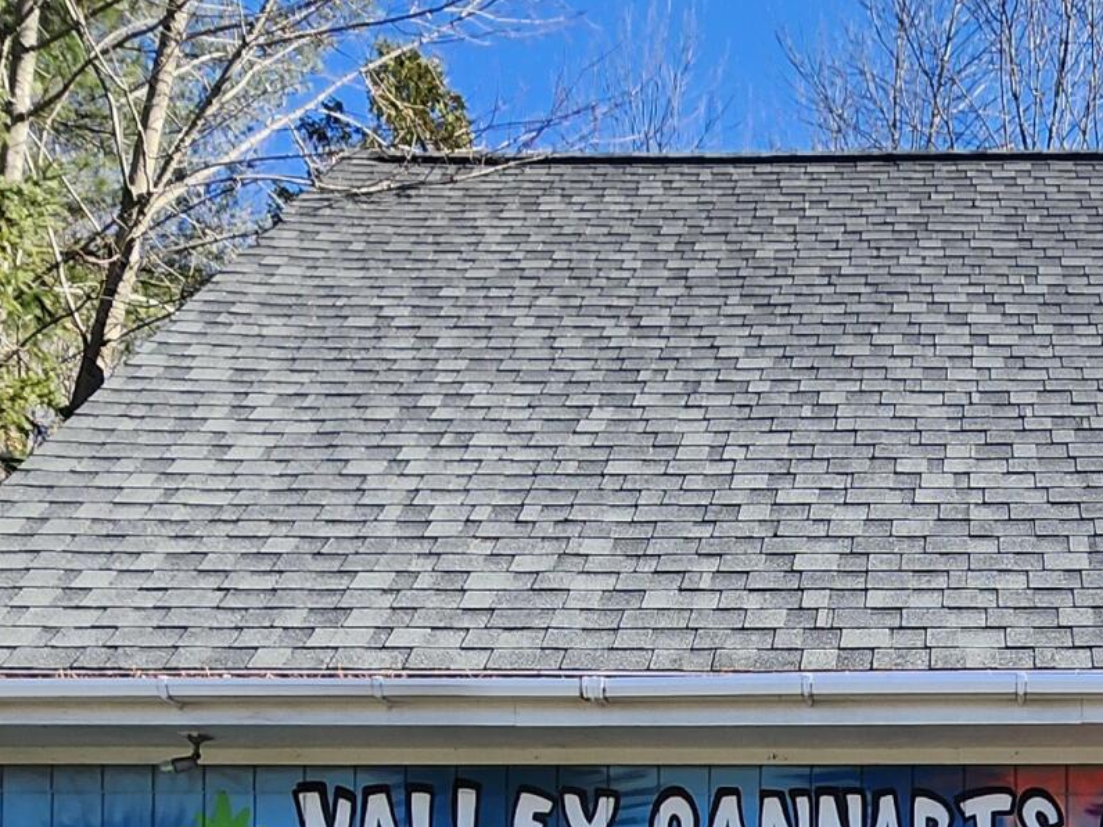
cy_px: 1024
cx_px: 915
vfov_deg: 26.1
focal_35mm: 49
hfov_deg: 37.2
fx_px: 1561
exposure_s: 1/631
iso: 40
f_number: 2.2
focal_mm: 1.74
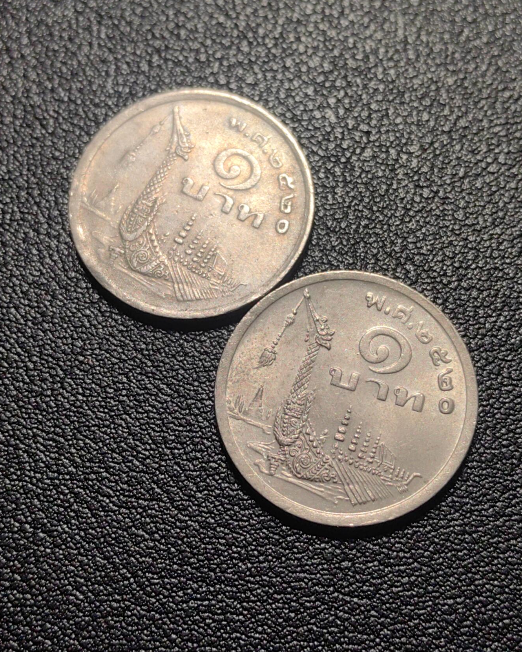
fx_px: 1082
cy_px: 317
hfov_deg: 27.1
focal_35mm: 56
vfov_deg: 33.6
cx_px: 260
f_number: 2
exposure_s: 1/139
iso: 50
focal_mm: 5.75
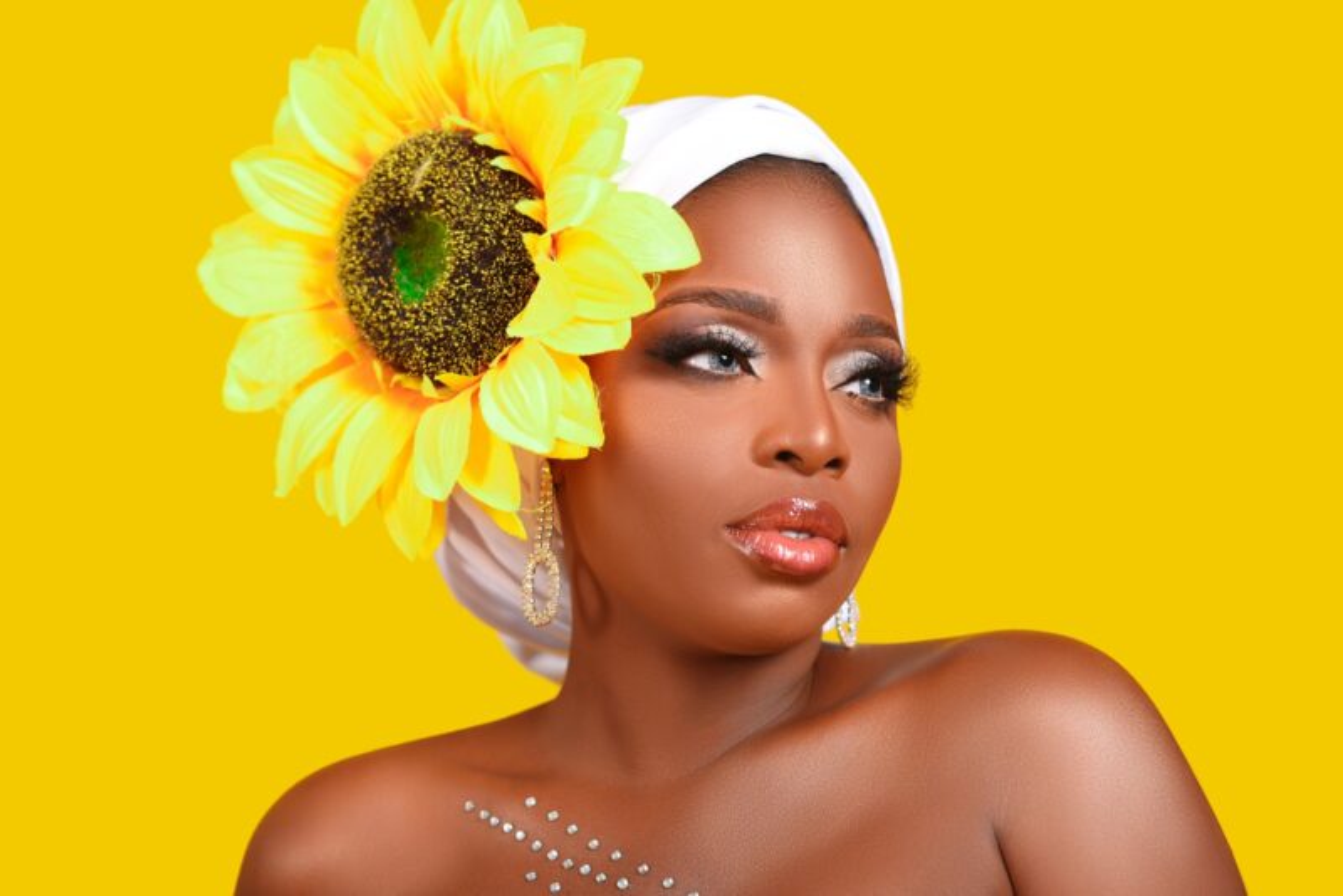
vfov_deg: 27.0
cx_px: 672
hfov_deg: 39.6
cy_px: 448
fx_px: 1866
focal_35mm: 50
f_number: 3.2
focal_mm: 50
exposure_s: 1/160
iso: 100
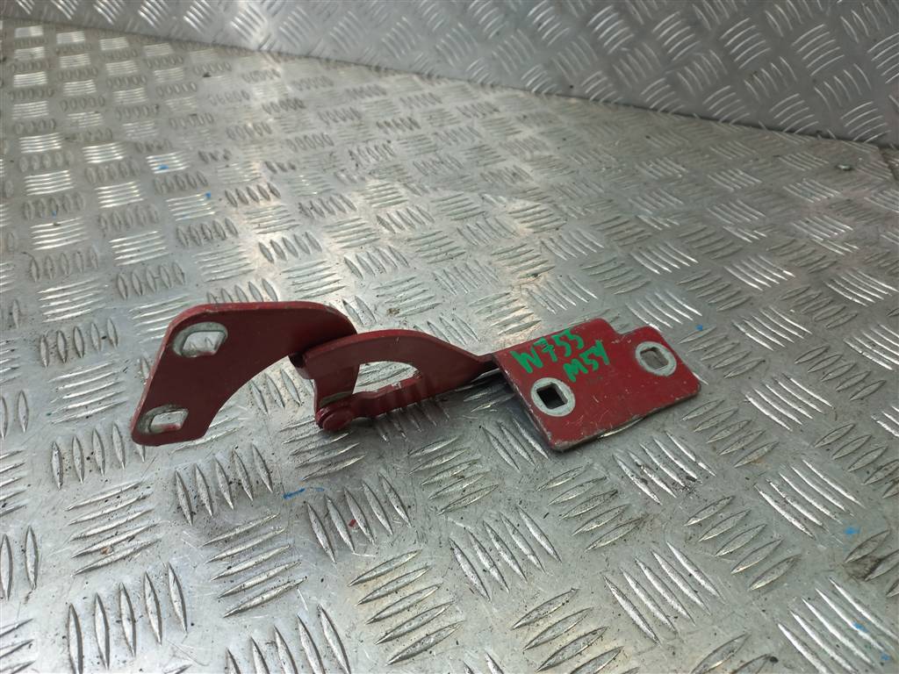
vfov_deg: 54.9
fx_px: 649
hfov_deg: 69.4
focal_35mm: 25
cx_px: 450
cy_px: 337
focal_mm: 4.6
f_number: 1.8
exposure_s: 1/50
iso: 32
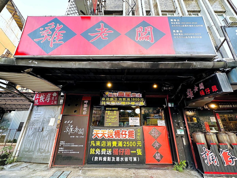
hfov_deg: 102.1
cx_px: 118
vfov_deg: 85.7
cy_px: 89
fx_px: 96
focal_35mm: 14
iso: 250
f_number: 2.2
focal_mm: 2.22
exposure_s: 1/60
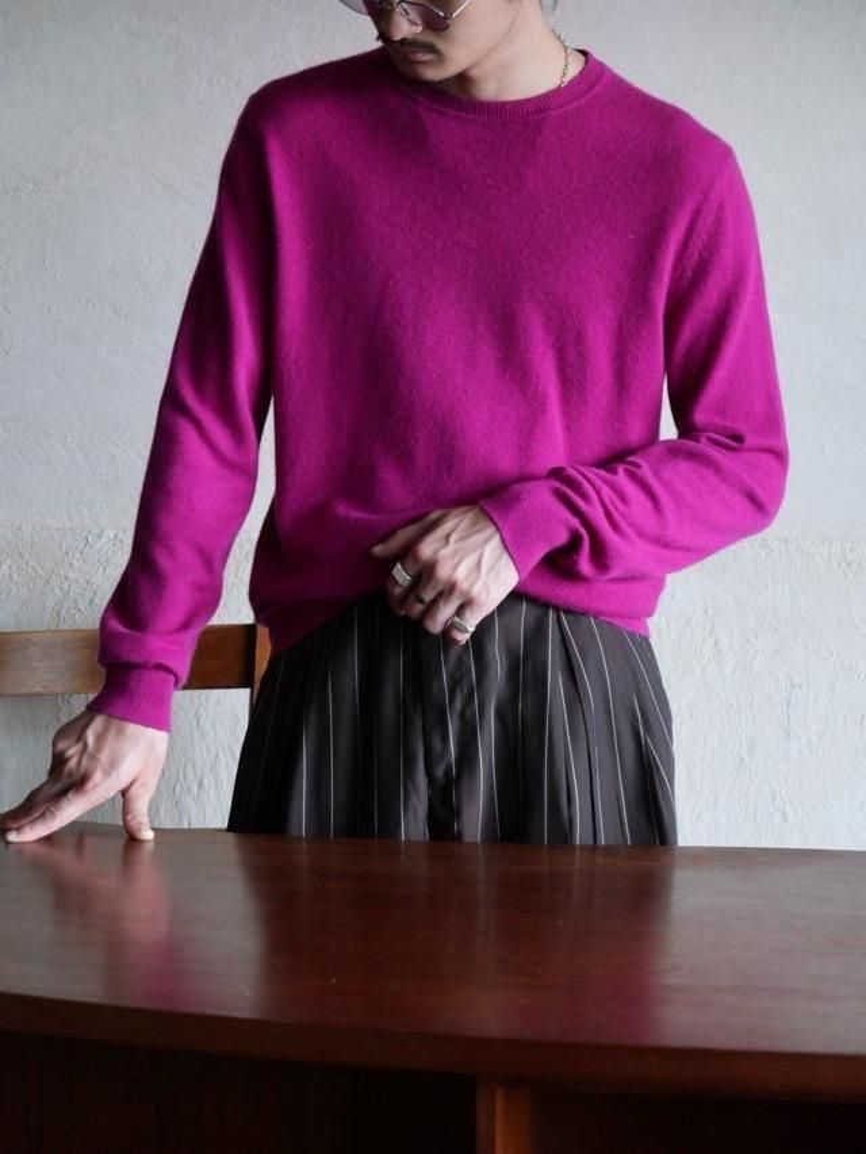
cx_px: 433
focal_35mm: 108
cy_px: 577
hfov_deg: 13.7
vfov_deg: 18.2
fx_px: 3602
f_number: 4
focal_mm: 54
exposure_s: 1/125
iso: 1600
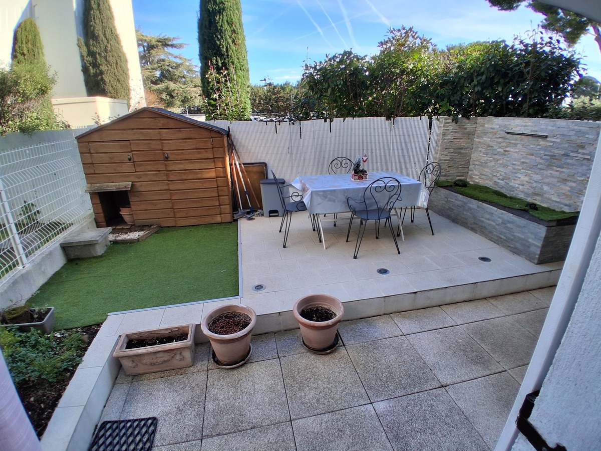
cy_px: 226
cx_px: 300
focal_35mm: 17
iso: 50
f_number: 2.2
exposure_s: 1/342
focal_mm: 1.4
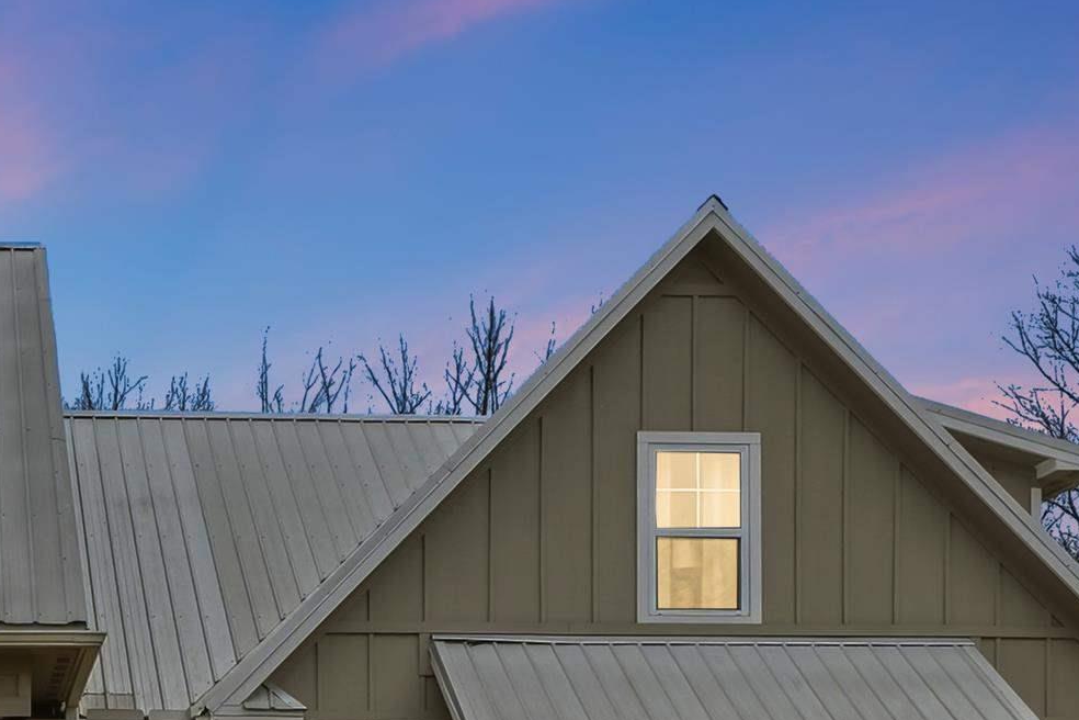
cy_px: 901
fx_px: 1918
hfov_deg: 29.4
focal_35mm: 64
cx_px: 0
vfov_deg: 19.8
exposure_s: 1/1600
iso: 250
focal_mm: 14
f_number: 9
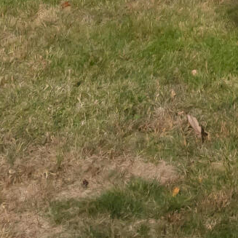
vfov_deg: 9.1
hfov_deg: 9.7
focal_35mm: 164
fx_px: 1276
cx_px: 525
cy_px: -421
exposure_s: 1/8000
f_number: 8
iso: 800
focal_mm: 21
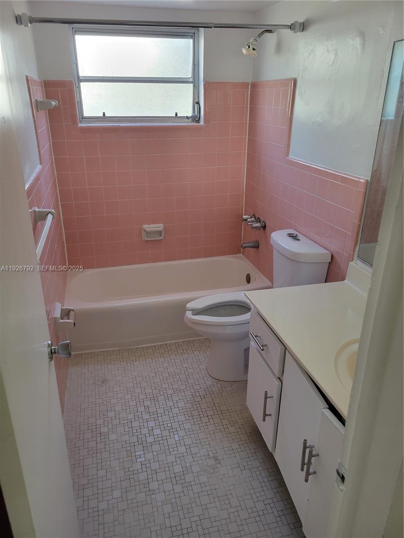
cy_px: 269
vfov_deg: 67.3
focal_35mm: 26
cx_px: 202
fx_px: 405
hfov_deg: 53.1
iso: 125
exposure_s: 1/120
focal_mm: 5.4
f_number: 1.8
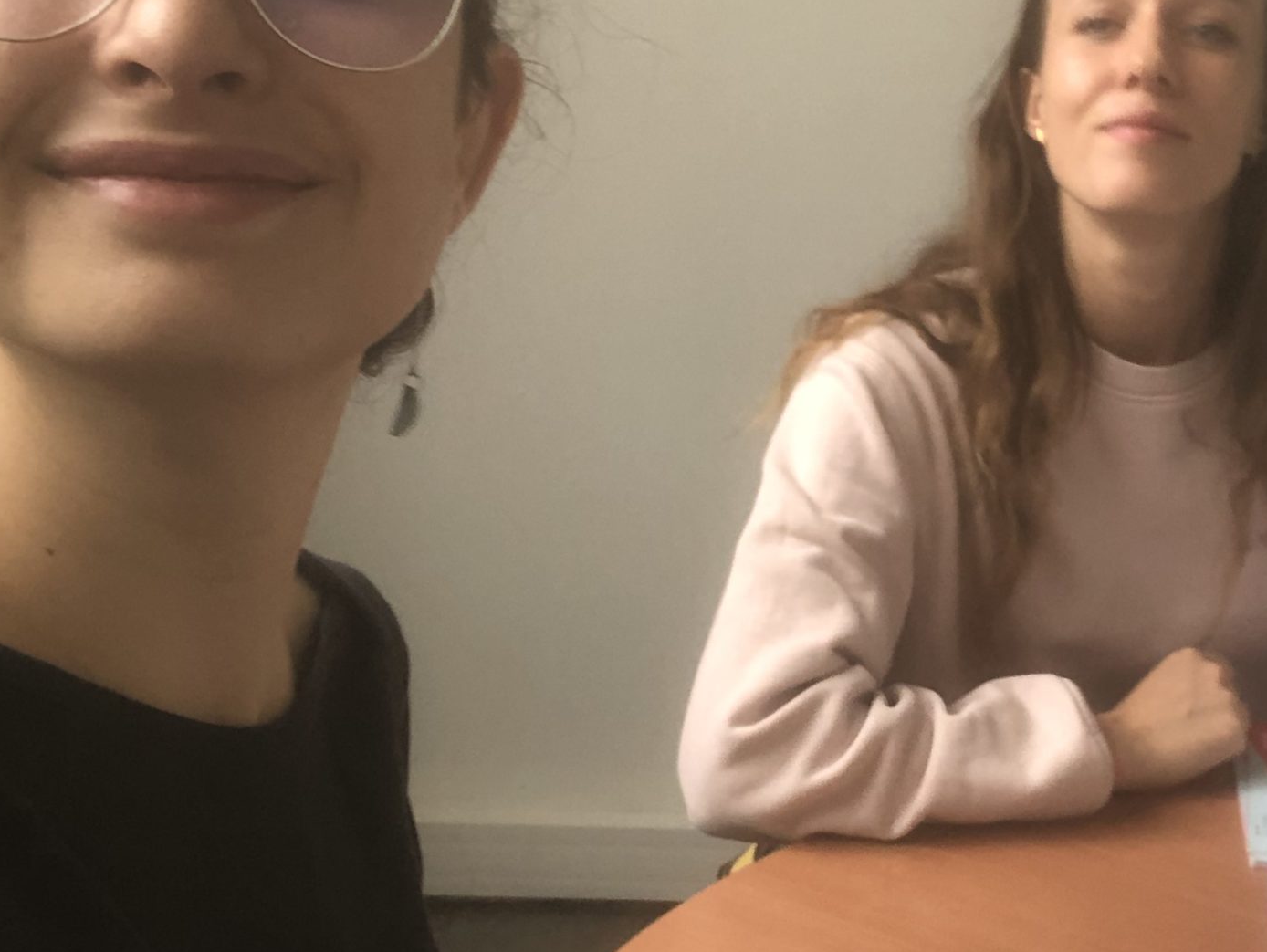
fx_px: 2161
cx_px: 882
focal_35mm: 59
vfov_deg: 24.8
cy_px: 495
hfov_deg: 32.3
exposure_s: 1/60
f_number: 2.2
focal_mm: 2.87
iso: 100
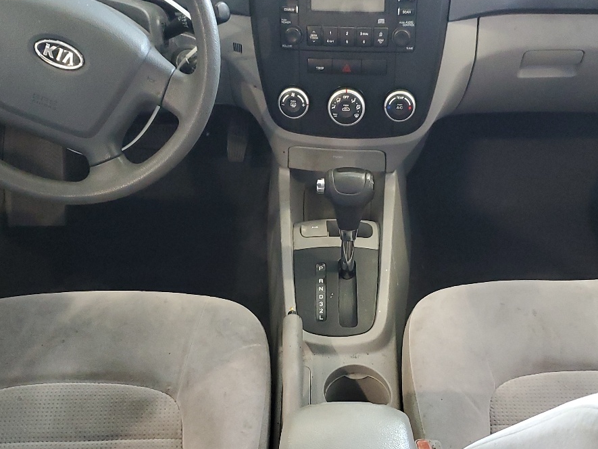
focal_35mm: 47
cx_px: 335
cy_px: 266
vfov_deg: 30.8
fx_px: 812
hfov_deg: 40.4
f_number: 1.5
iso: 282
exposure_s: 1/30
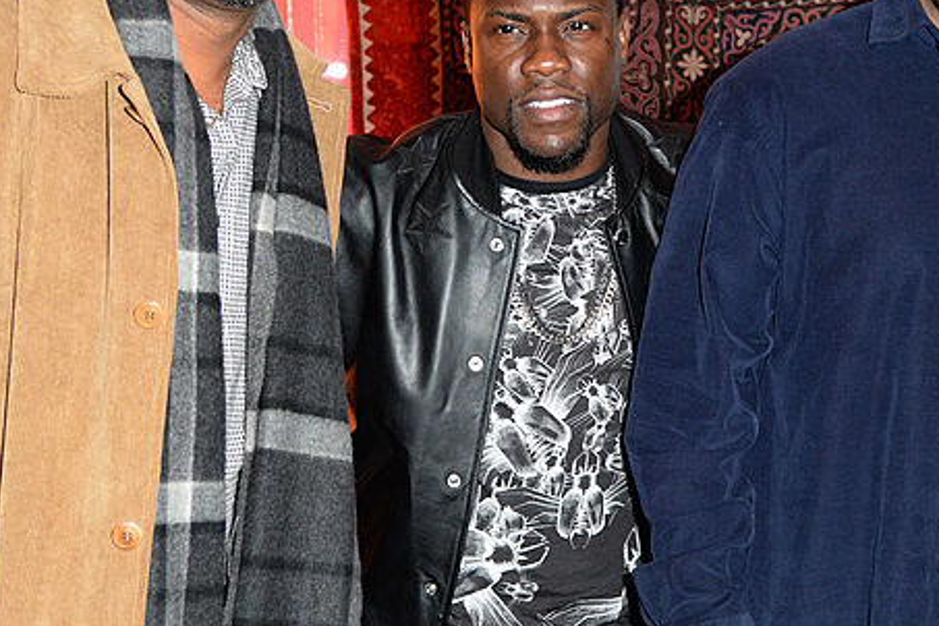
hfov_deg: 28.5
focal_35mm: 70
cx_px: 672
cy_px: 328
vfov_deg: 19.5
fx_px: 1826
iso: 2000
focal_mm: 31
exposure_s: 1/125
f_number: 4
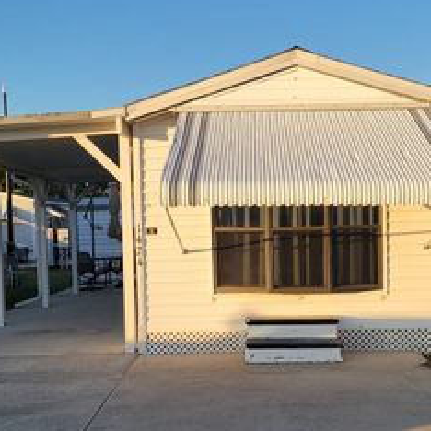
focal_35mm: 49
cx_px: 243
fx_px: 690
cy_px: 275
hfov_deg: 34.6
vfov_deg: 34.5
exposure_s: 1/1024
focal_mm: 5.4
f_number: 1.8
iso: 40
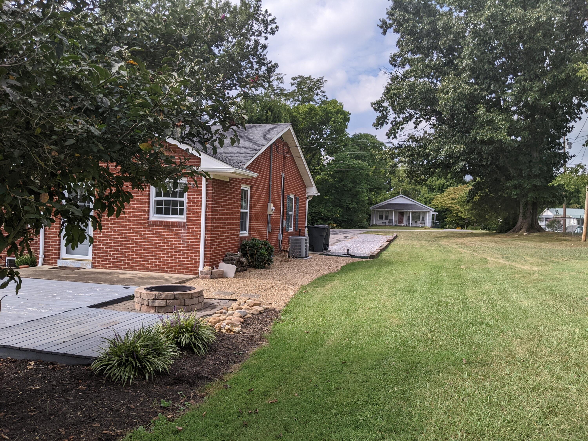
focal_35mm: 27
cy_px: 220
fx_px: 459
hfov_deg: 65.3
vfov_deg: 51.4
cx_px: 294
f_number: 1.8
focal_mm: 4.44
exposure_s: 1/2611
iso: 46
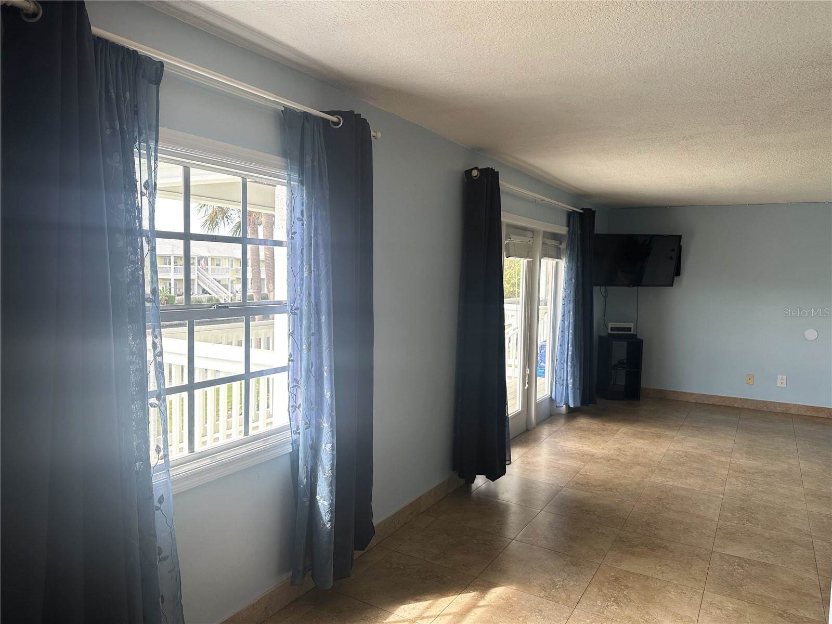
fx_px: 577
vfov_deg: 56.8
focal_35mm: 24
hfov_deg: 71.6
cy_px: 312
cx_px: 416
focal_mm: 6.86
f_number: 1.78
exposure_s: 1/383
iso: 80
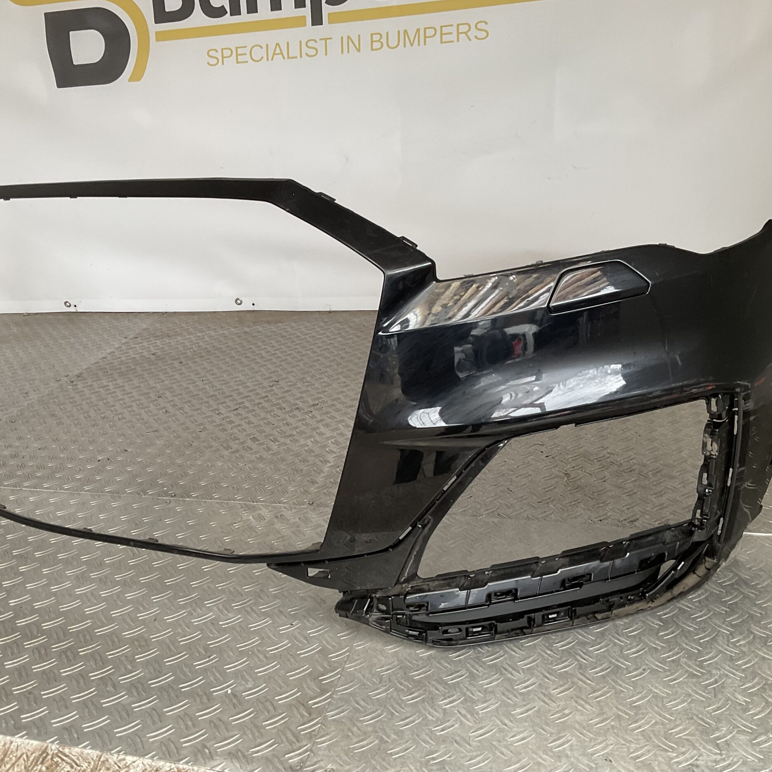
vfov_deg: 47.2
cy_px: 389
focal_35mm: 35
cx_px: 330
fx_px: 883
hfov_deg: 47.1
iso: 40
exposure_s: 1/50
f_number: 1.8
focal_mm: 3
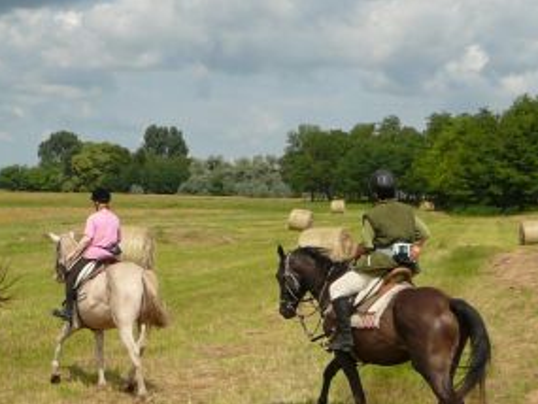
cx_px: 219
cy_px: 220
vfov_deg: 17.2
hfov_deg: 22.7
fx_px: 1337
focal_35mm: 86
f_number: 5
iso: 100
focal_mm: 5.2
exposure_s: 1/1000
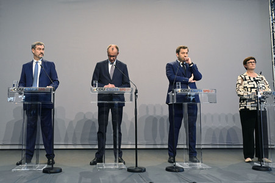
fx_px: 237
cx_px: 138
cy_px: 92
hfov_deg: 60.3
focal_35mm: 31
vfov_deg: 42.3
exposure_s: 1/640
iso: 4000
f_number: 5
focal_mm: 31
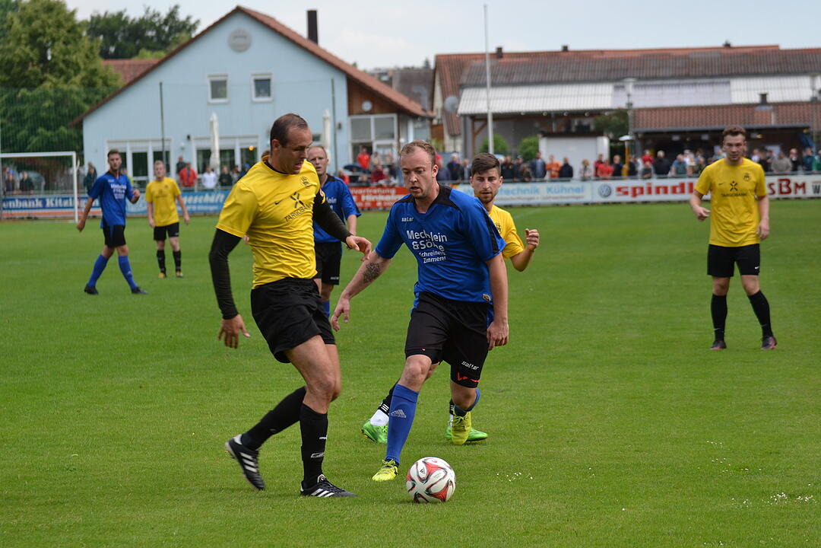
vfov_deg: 10.8
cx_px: 410
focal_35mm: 128
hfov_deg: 16.1
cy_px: 274
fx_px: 2907
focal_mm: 85
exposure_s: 1/500
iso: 400
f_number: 4
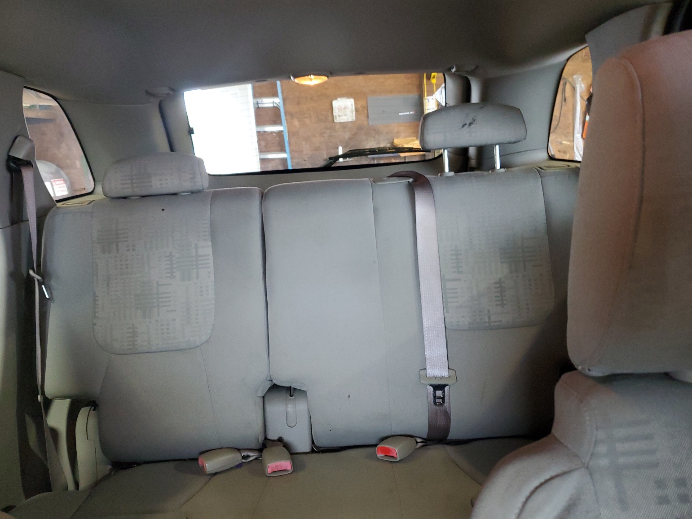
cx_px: 344
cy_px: 253
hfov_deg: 65.3
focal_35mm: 27
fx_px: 540
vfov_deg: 51.4
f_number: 1.5
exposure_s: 1/60.2
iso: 251
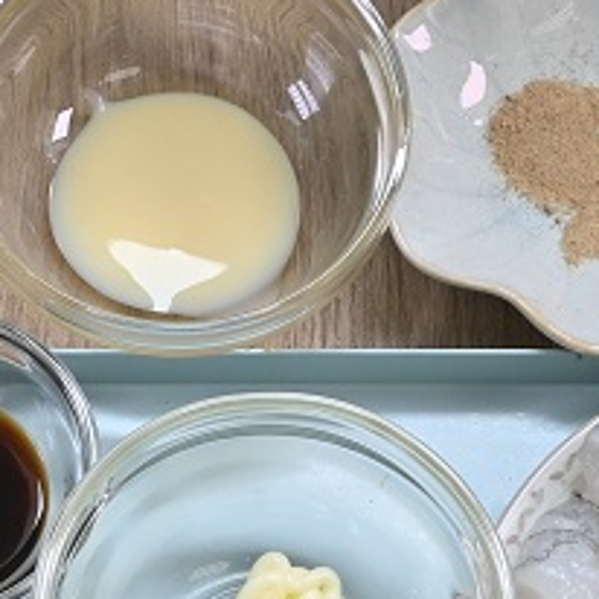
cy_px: 718
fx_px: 3641
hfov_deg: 9.4
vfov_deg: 9.3
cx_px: 230
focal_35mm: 186
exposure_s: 1/80
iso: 400
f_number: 9
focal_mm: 30
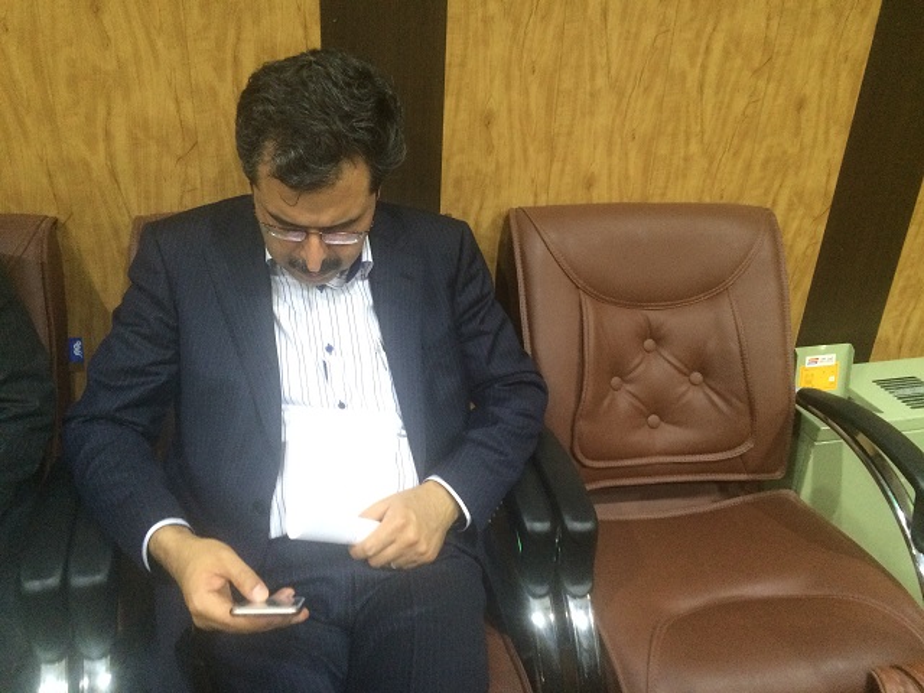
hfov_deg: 61.7
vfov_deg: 48.2
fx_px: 774
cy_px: 346
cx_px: 462
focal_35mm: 29
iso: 320
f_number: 2.2
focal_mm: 4.15
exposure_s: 1/33
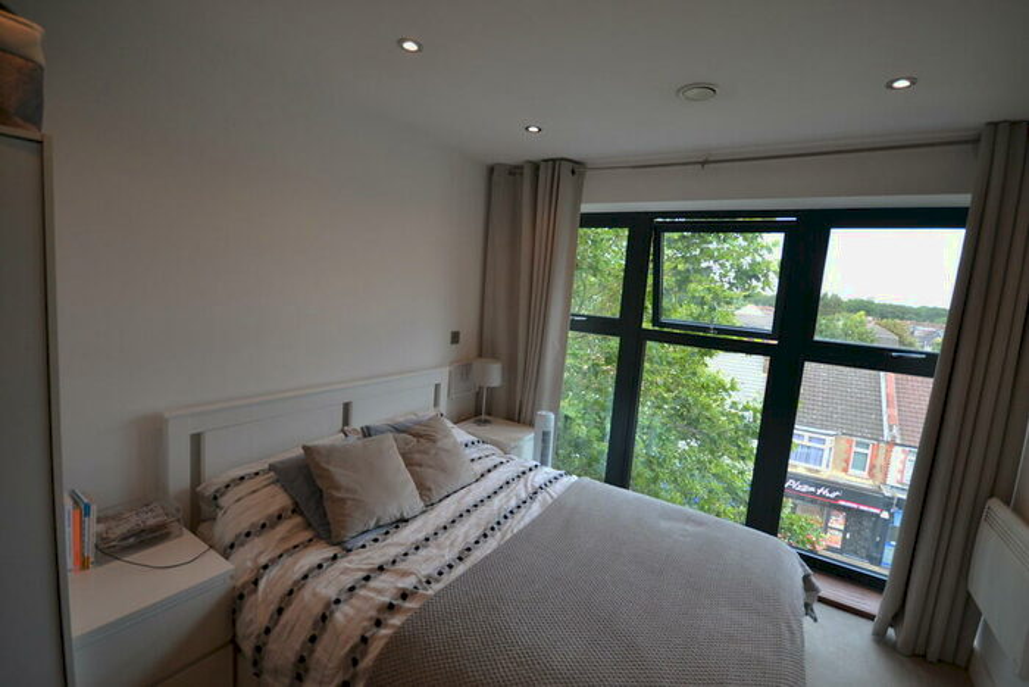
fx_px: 429
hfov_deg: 100.4
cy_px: 344
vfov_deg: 77.4
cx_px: 514
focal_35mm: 15
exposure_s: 1/80
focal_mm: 10
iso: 400
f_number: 4.5
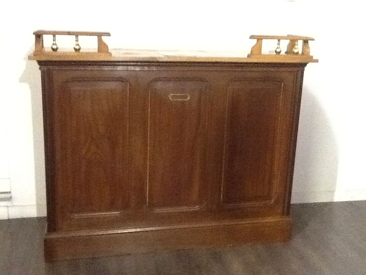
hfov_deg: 42.9
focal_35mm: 44
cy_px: 138
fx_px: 465
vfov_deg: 32.9
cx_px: 183
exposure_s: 1/15
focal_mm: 2.03
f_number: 2.4
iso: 640
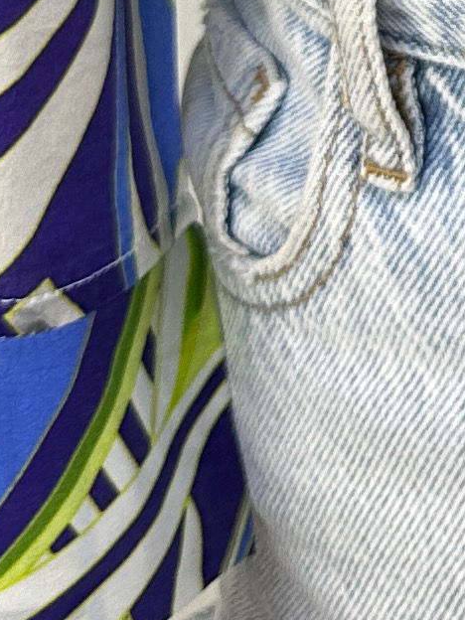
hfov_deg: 9.0
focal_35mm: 155
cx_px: 950
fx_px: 2776
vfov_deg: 11.2
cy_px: -731
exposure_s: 1/370
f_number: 1.78
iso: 80
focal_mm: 6.86
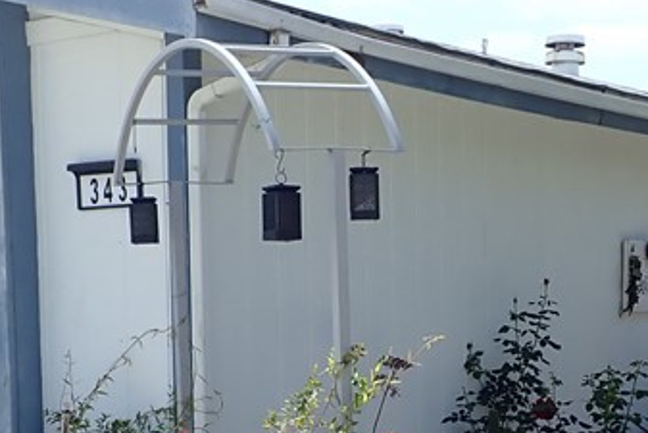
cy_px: 481
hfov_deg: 20.1
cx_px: 456
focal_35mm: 101
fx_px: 1819
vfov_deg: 13.3
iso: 100
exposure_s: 1/800
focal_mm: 5.87
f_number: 3.2
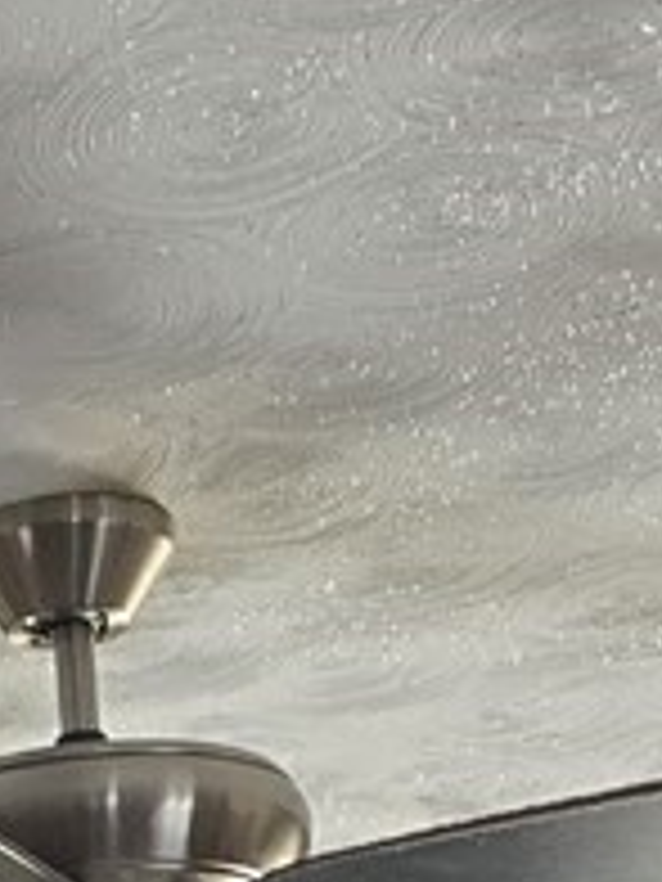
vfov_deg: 8.5
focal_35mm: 180
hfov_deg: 8.2
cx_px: 18
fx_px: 4590
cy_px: 2934
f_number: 1.7
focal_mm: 6.3
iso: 200
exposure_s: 1/120
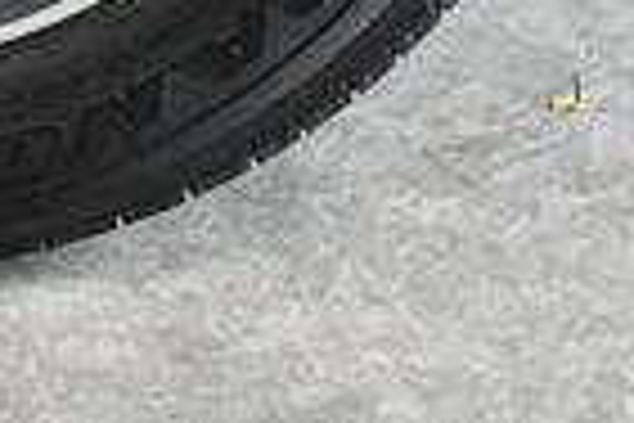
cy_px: -531
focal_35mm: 285
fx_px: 5019
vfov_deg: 4.7
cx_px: -220
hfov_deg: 7.1
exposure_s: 1/250
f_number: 8
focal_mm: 42
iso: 2500
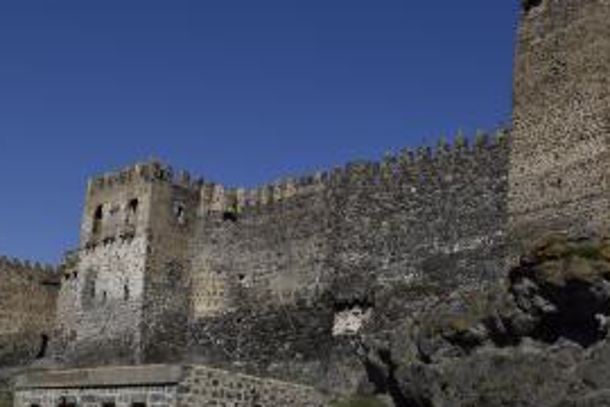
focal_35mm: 50
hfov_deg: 39.6
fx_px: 847
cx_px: 282
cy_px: 198
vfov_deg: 27.0
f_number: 11
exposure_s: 1/500
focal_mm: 18
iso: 100
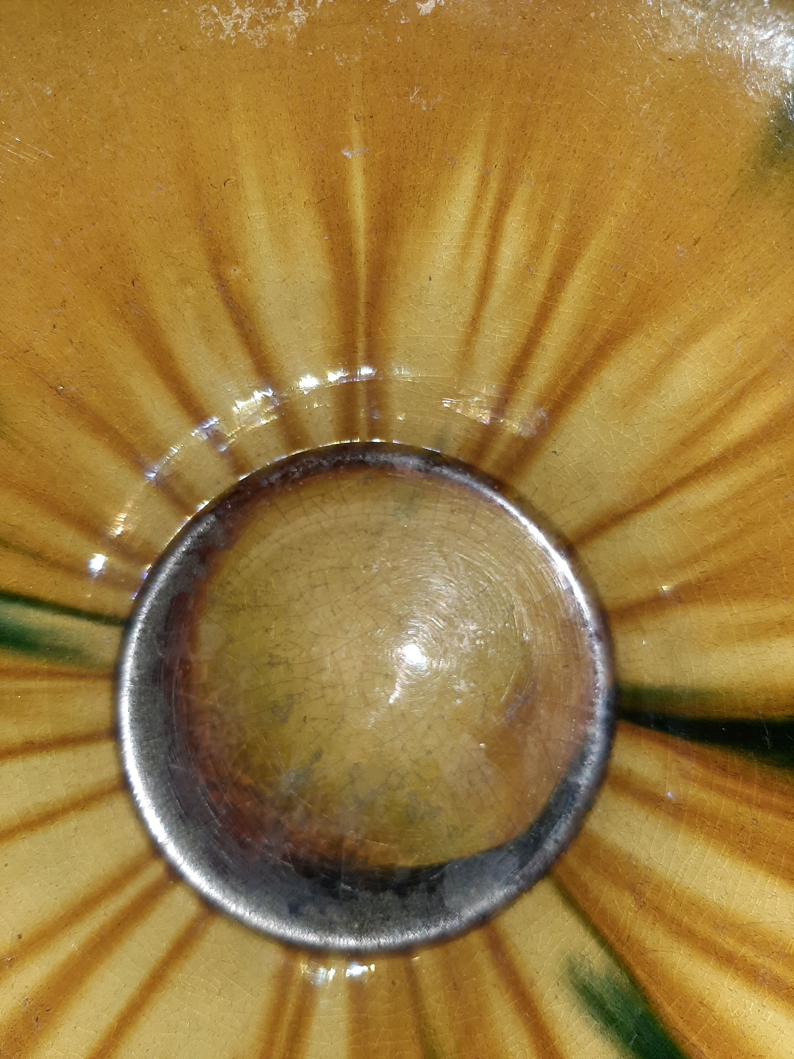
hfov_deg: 53.1
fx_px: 795
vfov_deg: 67.3
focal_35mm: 26
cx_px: 397
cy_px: 530
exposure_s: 1/17
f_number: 1.7
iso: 1000
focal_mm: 3.93
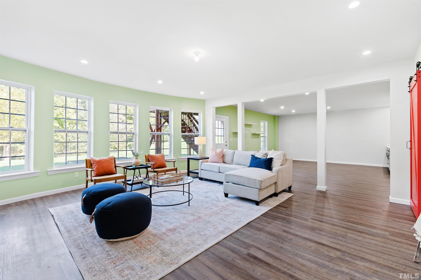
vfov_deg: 77.3
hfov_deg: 100.4
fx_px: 175
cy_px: 140
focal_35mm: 15
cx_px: 210
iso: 100
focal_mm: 10
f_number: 8
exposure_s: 1/2.5
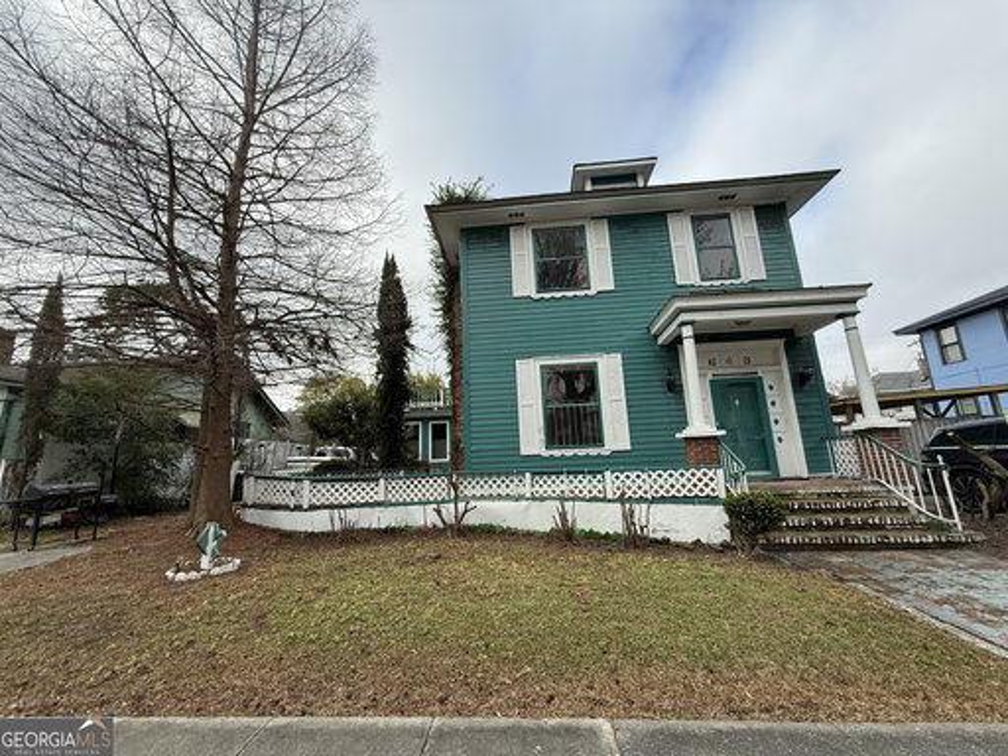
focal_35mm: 14
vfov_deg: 85.7
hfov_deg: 102.1
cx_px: 504
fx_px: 408
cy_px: 378
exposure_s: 1/701
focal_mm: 2.22
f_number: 2.2
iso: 50
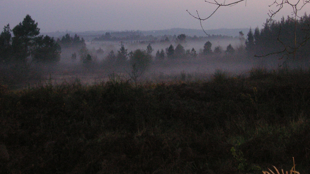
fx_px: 469
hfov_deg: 36.6
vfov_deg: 20.8
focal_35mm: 57
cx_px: 140
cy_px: 30
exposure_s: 1/45
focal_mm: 6.1
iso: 160
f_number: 2.8
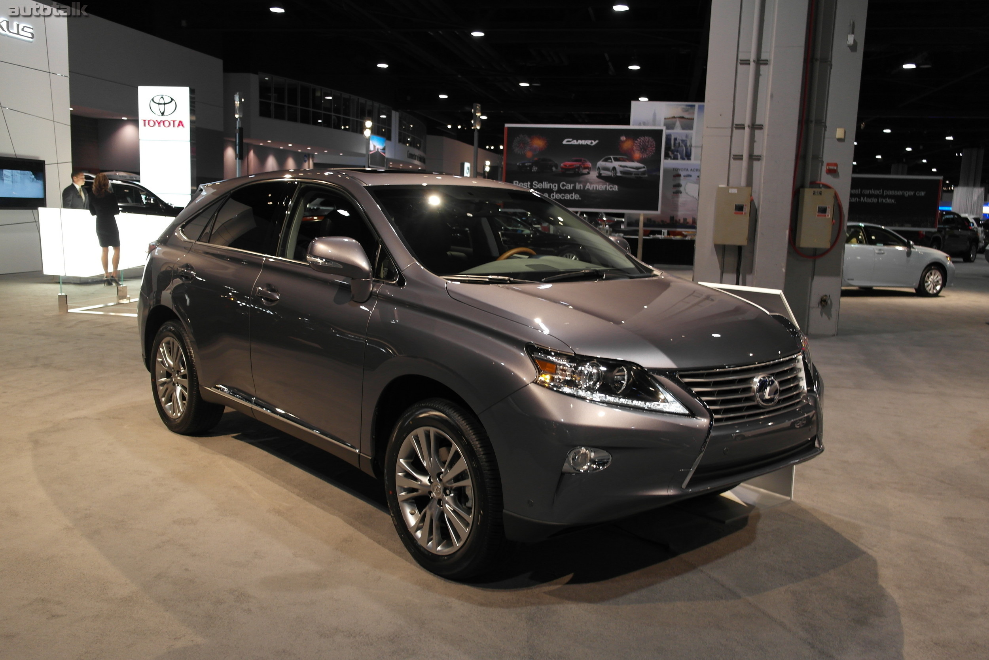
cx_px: 494
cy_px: 330
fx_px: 824
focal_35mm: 30
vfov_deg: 43.6
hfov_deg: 61.9
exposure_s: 1/60
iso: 400
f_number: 3.5
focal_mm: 20
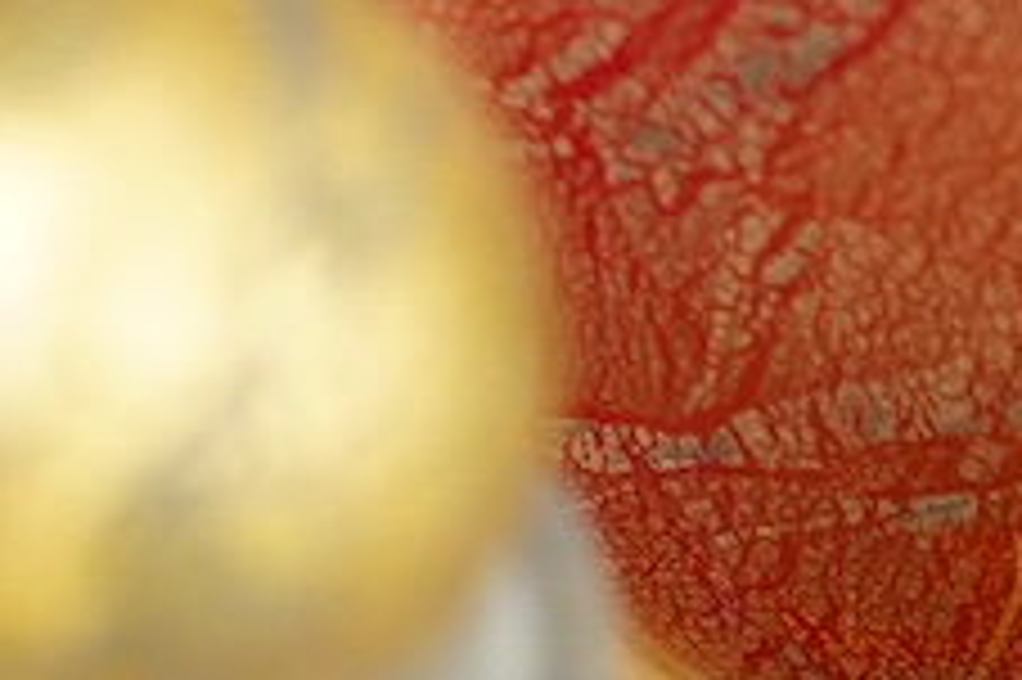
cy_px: -617
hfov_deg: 9.0
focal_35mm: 223
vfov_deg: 6.0
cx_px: -439
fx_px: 6326
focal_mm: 30
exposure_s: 1/125
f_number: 7.1
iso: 2000
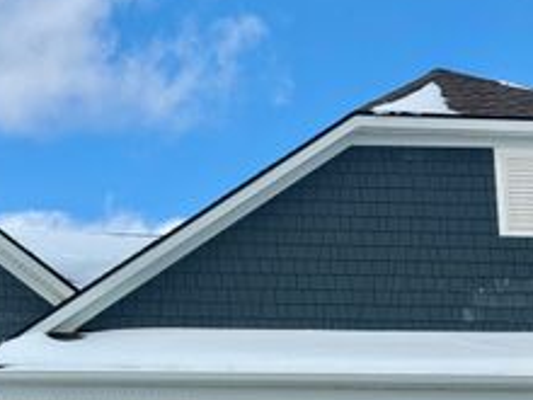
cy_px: 302
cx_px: 29
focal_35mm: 109
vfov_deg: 13.5
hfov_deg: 17.7
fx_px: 1678
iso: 64
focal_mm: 6.76
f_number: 1.78
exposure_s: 1/7092
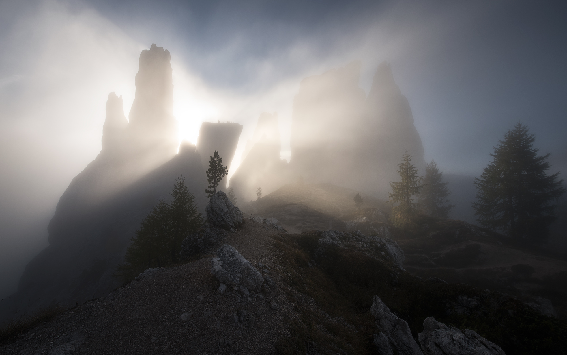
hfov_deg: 94.3
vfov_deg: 67.9
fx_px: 263
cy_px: 189
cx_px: 274
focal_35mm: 17
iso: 200
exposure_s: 1/200
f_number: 10
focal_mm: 16
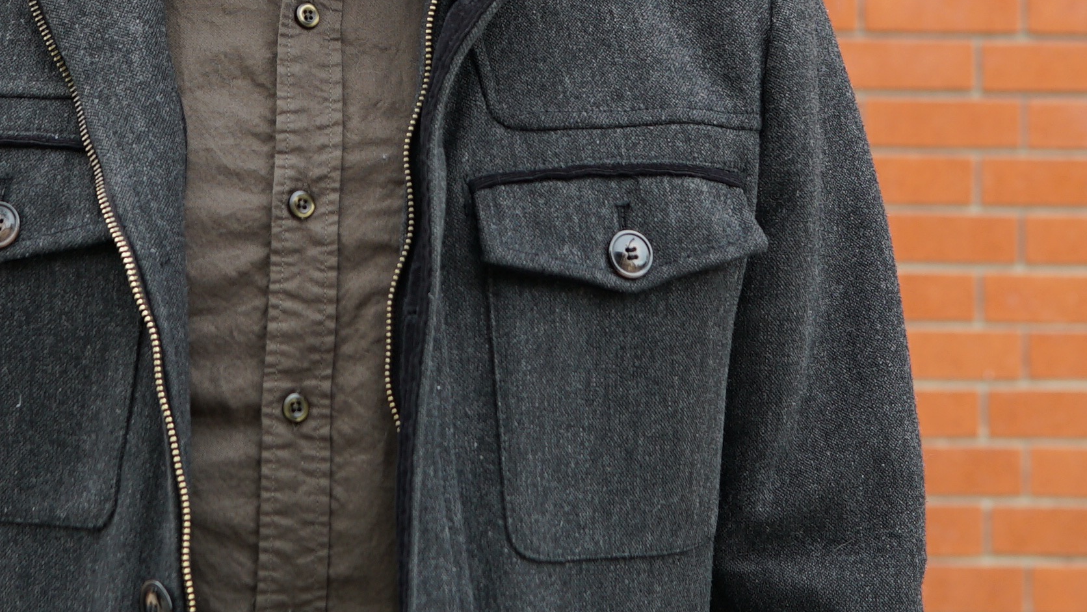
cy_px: -274
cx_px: 276
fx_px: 2681
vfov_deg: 12.4
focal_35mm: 93
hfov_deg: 22.7
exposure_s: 1/160
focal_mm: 35
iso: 200
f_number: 4
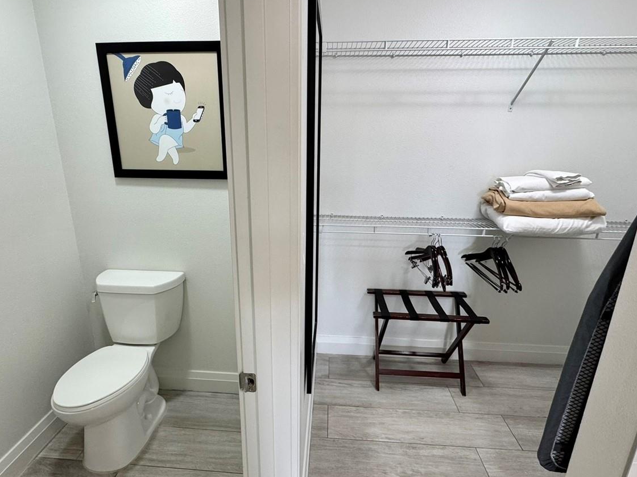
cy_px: 250
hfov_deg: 81.7
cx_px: 300
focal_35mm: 20
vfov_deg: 65.9
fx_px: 368
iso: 200
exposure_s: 1/60
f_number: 2.2
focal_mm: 2.22
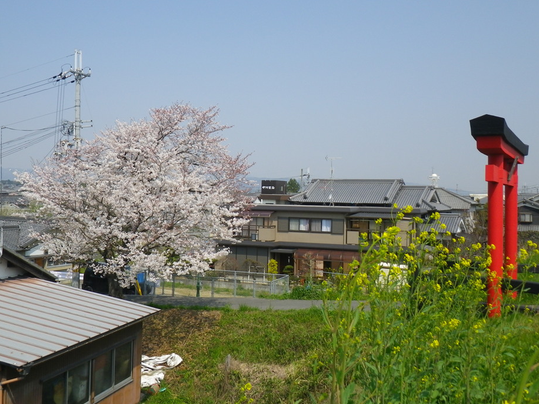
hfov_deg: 48.9
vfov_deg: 37.7
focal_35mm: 38
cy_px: 185
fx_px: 592
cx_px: 244
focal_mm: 6.1
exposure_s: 1/640
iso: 80
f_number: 4.6
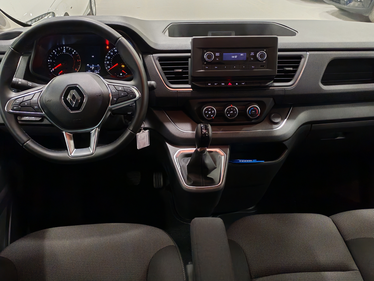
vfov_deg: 42.9
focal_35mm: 33
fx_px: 357
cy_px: 140
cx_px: 187
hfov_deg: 55.4
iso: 1397
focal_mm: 6.12
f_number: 1.9
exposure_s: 1/100
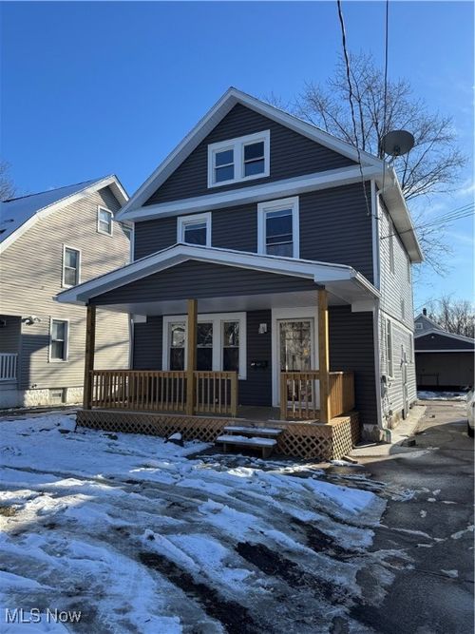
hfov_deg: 56.8
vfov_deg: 71.6
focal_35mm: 24
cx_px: 238
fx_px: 439
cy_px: 317
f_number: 1.78
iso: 80
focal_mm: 6.76
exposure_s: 1/2415
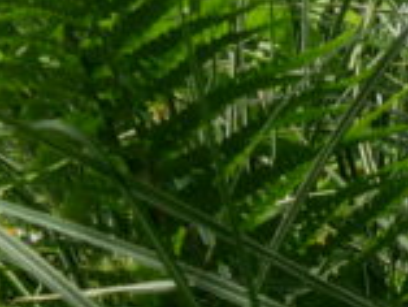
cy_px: -337
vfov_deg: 7.7
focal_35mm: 183
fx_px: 2159
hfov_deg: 9.0
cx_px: 1172
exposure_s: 1/400
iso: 200
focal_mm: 14
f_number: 6.3
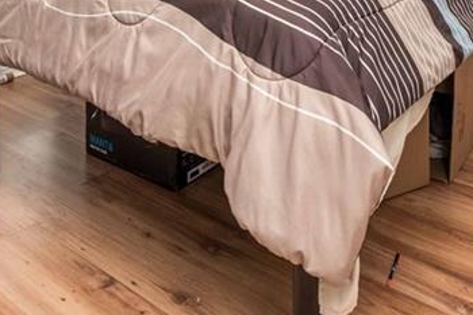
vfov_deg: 26.7
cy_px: -110
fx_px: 538
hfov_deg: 47.3
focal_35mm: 41
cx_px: 273
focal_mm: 14
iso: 800
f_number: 7.1
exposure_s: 1/160
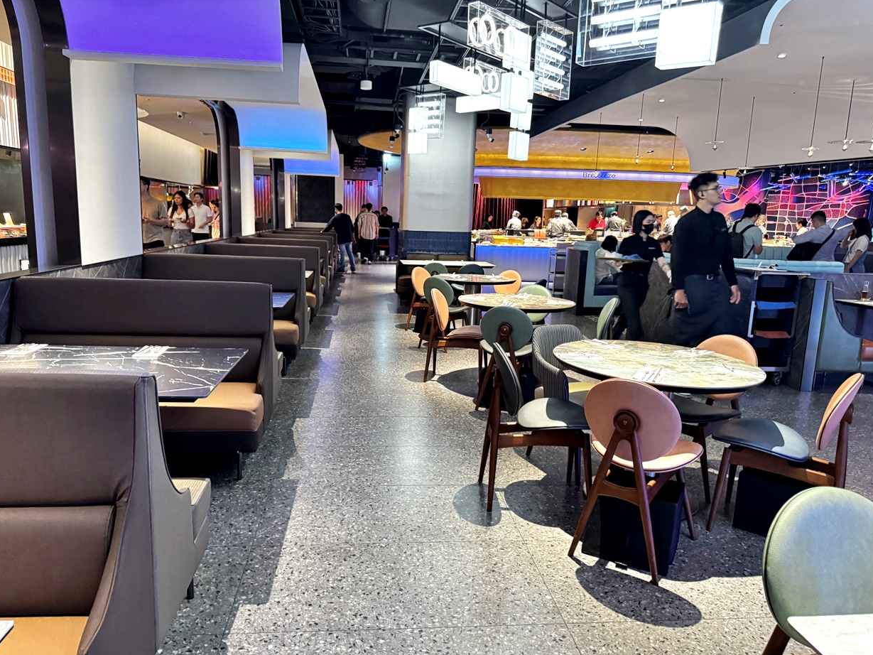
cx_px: 427
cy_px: 339
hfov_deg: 69.4
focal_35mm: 25
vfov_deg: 54.9
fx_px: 631
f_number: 1.78
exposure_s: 1/40
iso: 800
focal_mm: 6.76
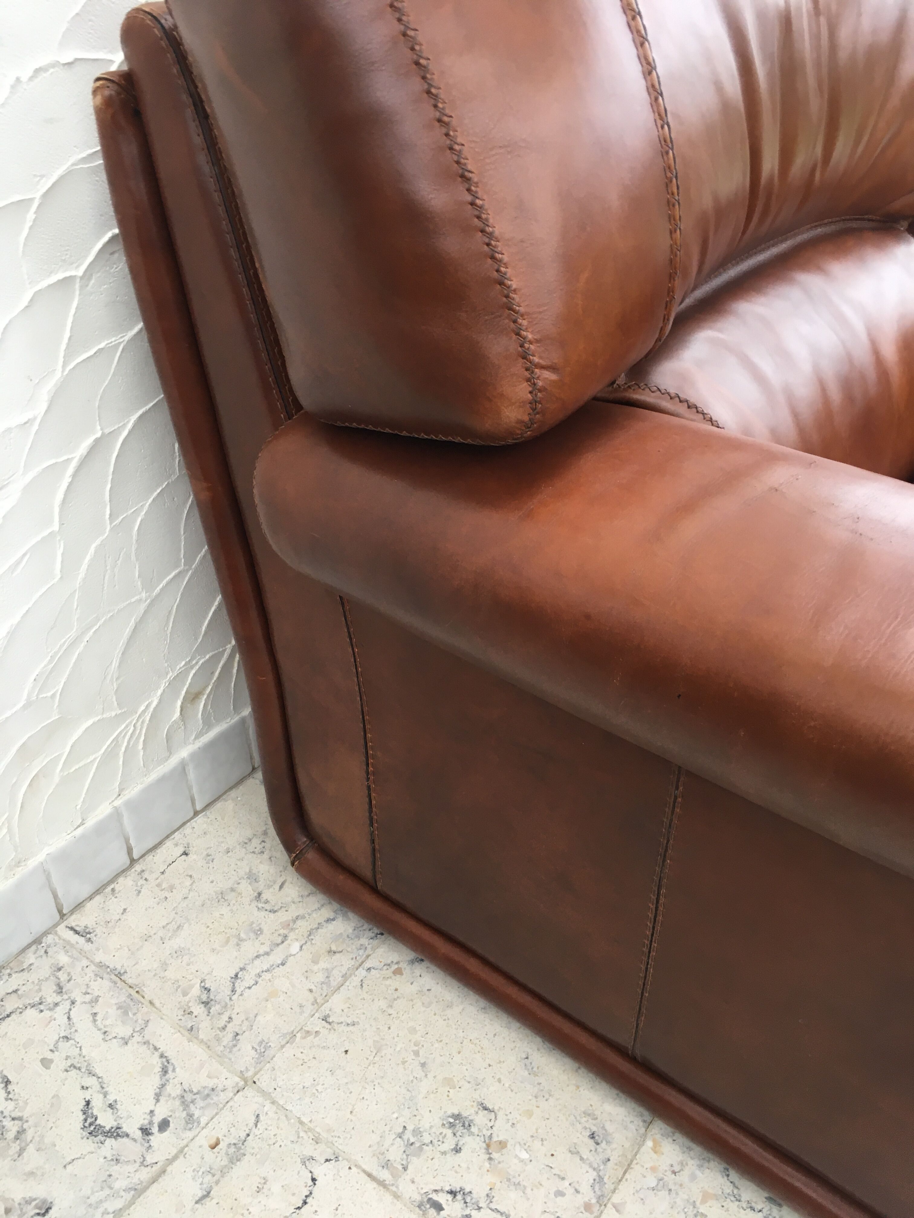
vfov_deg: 61.7
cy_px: 609
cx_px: 457
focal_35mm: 29
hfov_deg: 48.2
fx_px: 1021
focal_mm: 4.15
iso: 64
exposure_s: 1/33
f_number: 2.2
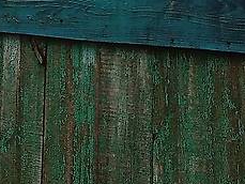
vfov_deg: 9.7
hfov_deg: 14.4
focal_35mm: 136
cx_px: 189
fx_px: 963
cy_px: -257
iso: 111
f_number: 1.8
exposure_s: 1/132
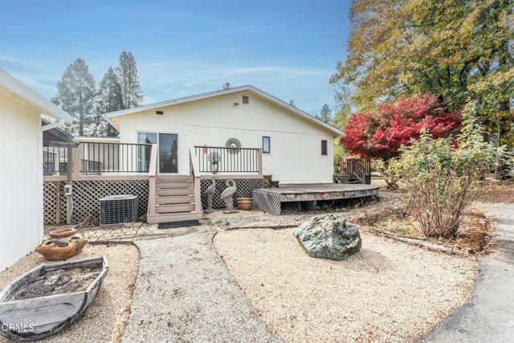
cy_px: 172
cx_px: 257
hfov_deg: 100.8
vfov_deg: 77.7
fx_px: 213
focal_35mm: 15
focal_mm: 14.9
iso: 200
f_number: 11
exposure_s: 1/800
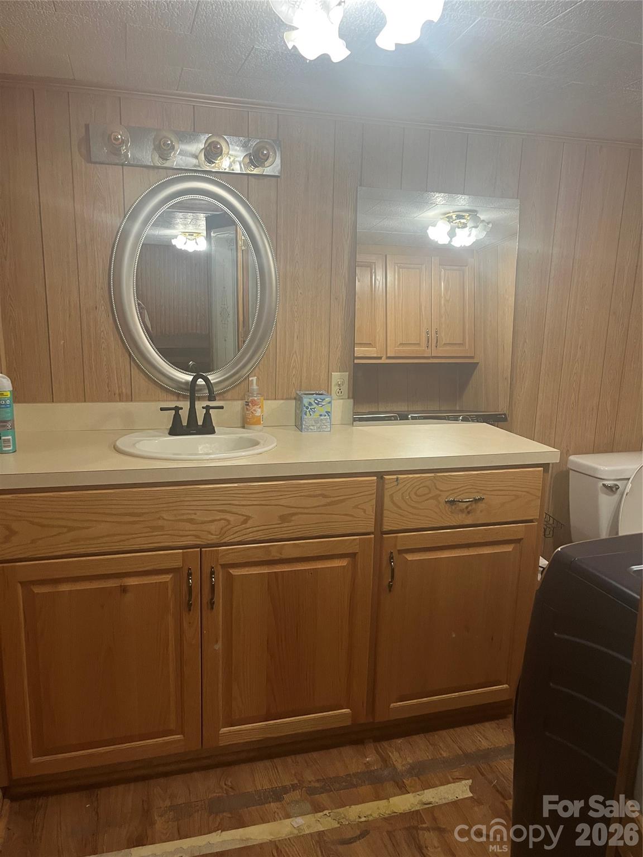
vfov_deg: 67.3
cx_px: 322
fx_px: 644
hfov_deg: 53.1
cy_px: 428
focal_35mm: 26
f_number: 1.6
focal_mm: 5.1
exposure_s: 1/60
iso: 200
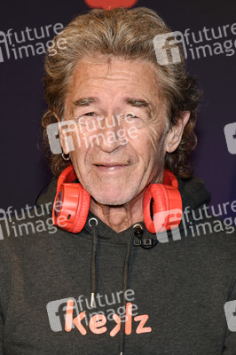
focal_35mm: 120
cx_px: 118
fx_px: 1182
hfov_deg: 11.4
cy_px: 178
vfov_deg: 17.1
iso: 1600
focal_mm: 120
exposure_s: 1/125
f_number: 6.3
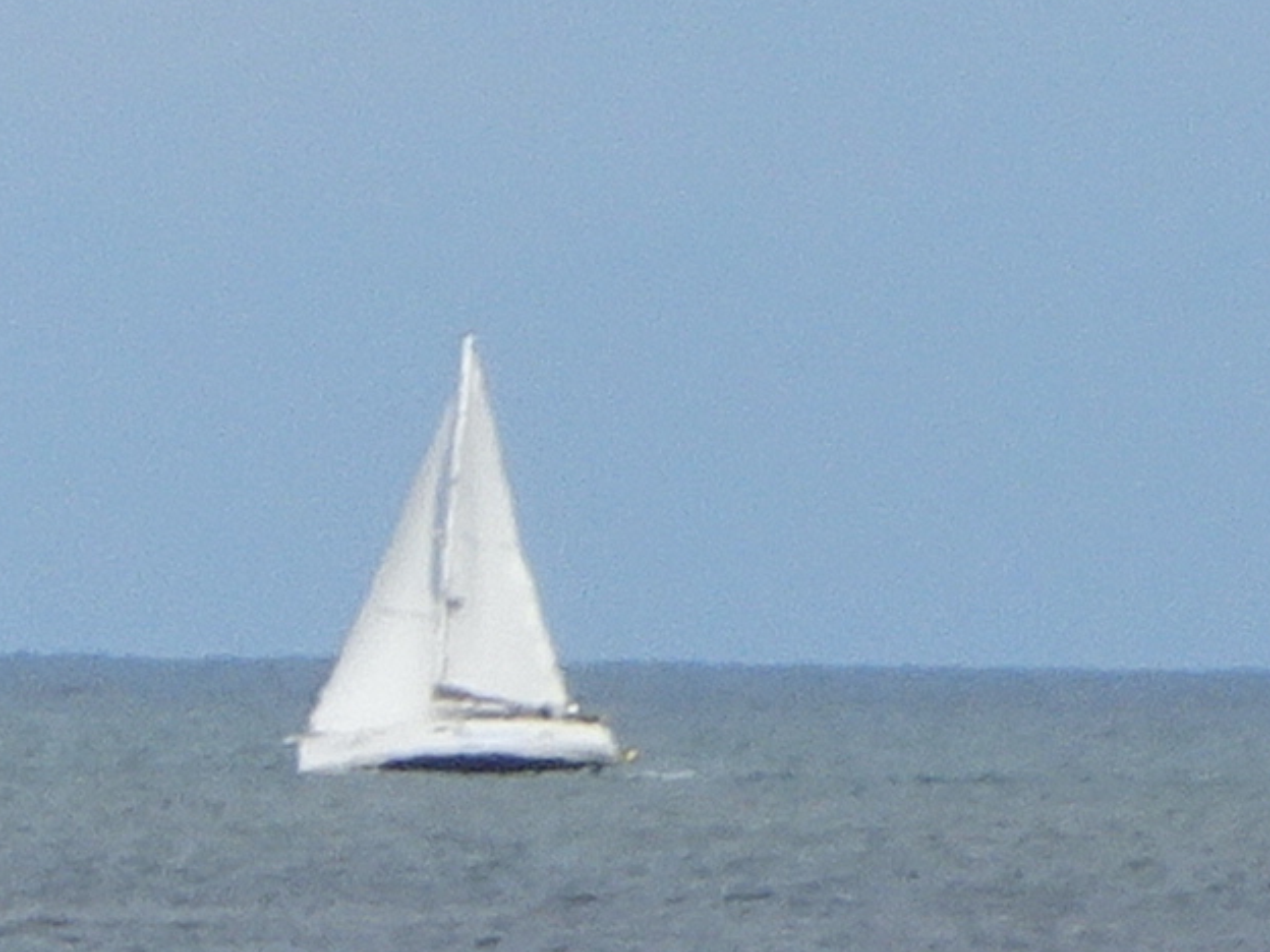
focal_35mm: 1939
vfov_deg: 0.8
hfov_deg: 1.0
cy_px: 1005
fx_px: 71138
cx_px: -2969
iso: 80
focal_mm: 42.14
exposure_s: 1/400
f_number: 6.3
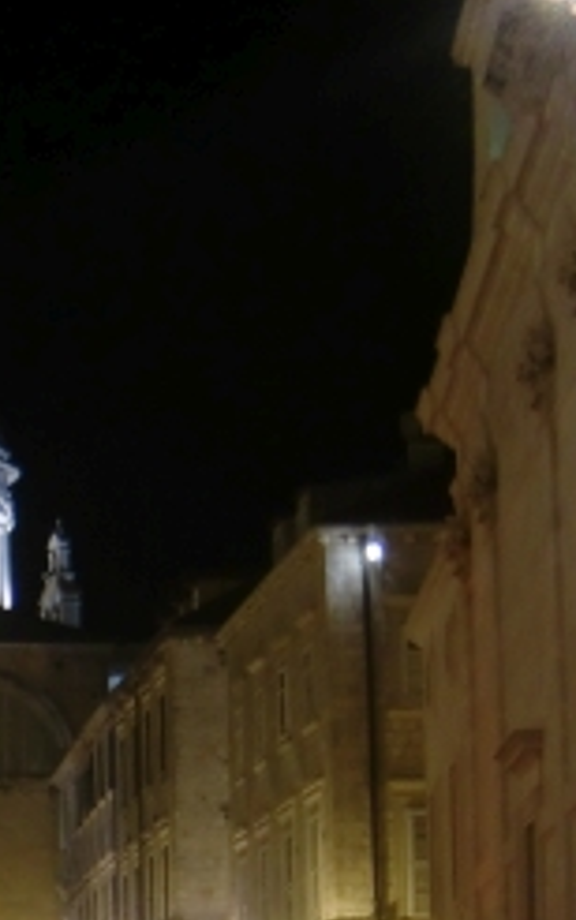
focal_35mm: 131
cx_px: -49
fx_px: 3286
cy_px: 774
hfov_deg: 9.9
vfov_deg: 15.8
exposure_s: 1/1.25
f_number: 3.9
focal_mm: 6.66
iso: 100
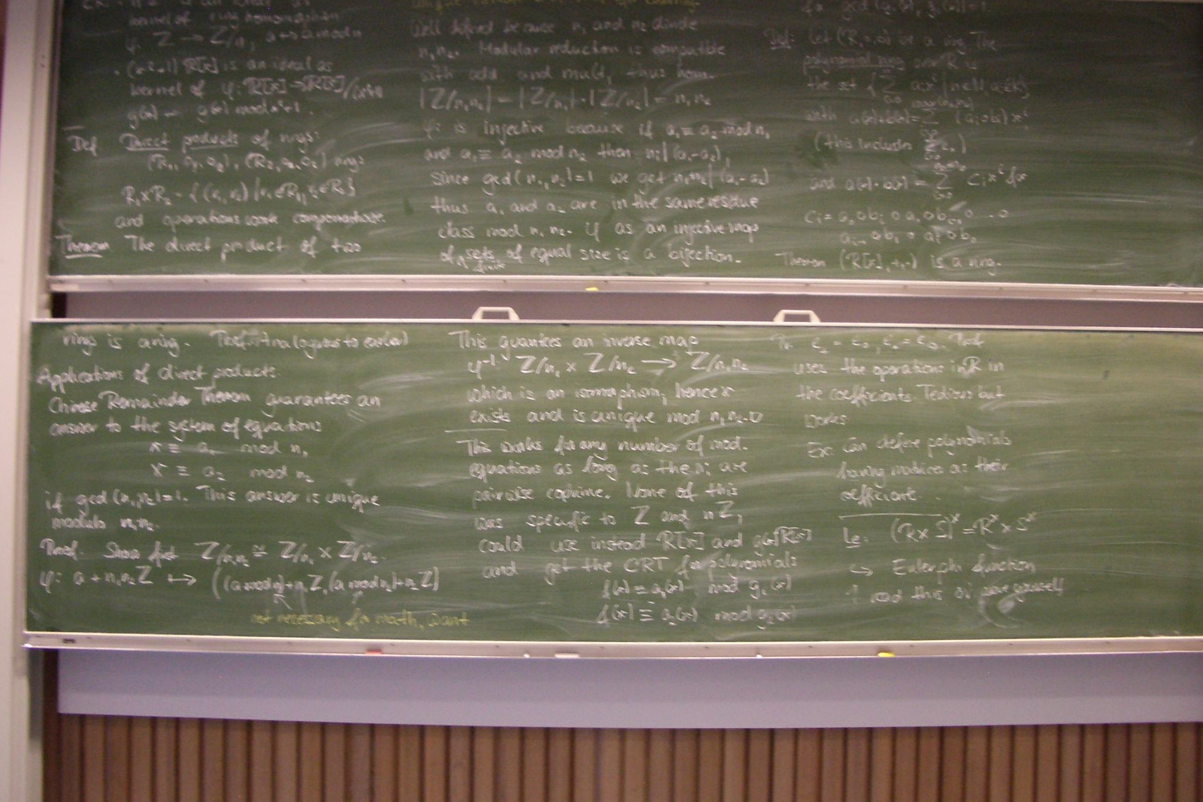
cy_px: 376
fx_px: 1236
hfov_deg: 51.9
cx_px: 595
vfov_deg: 35.9
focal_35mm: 37
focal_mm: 5.8
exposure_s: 1/13
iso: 200
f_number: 2.6
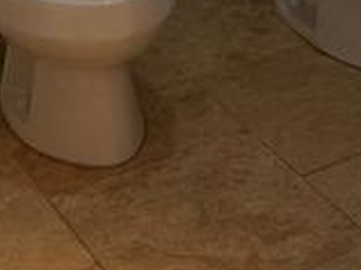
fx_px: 1208
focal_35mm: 116
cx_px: 351
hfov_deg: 16.7
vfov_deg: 11.7
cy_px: -229
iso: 100
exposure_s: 1/60
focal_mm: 5.96
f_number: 1.6
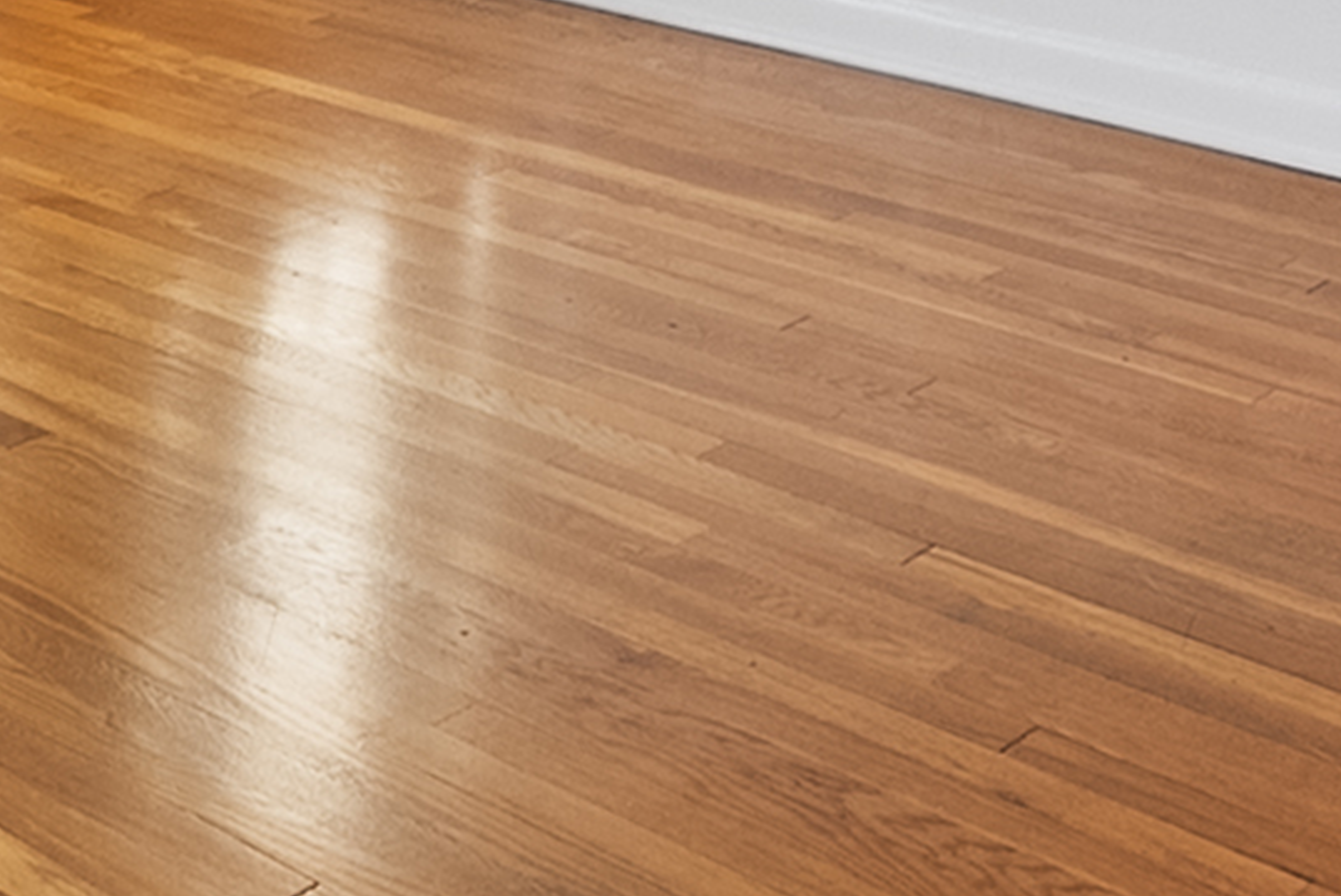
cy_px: -602
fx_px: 2870
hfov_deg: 24.2
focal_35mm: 77
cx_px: -202
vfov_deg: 15.7
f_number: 4
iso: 800
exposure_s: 1/50
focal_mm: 10
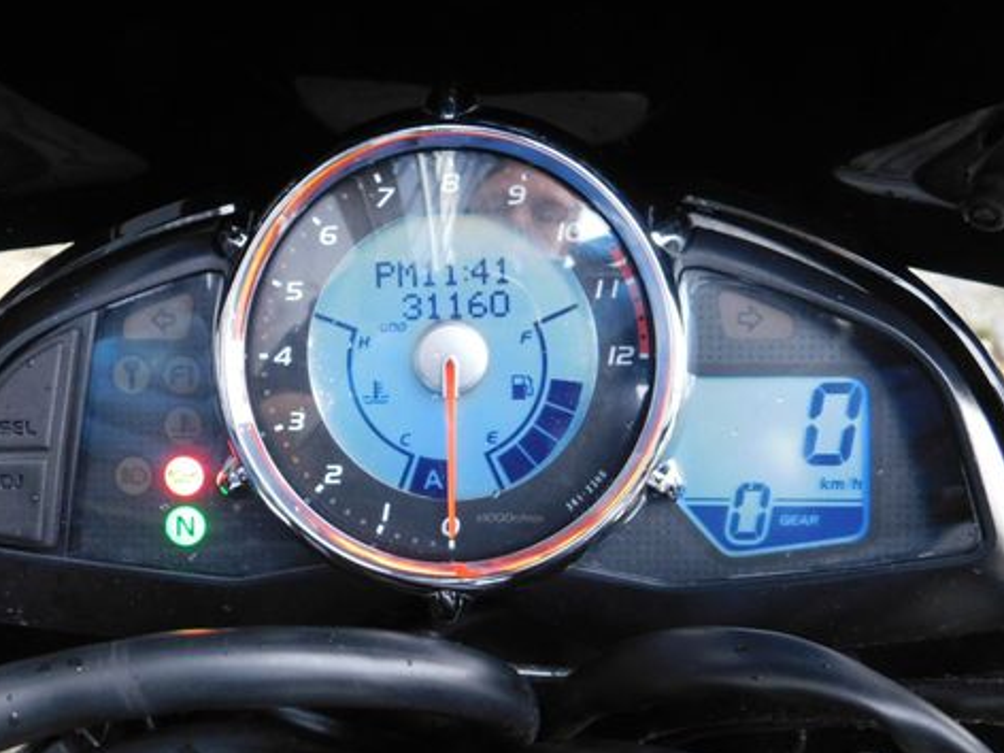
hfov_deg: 48.8
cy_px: 421
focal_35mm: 38
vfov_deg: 37.7
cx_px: 432
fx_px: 1102
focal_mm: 4.9
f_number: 3.2
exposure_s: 1/30
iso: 320
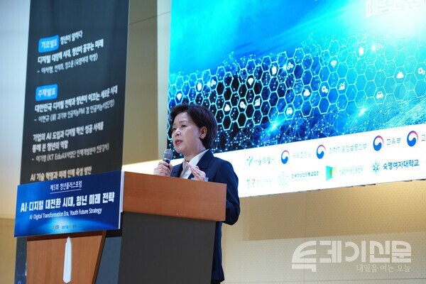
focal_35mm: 105
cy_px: 142
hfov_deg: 19.5
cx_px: 213
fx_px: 1242
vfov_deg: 13.0
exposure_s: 1/200
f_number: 4
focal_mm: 105
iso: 3200
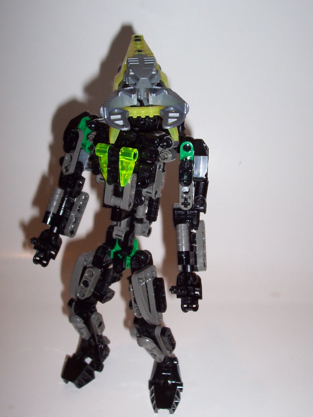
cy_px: 208
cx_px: 156
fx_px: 555
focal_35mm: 46
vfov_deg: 41.2
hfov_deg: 31.5
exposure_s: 1/60
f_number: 3
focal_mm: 7
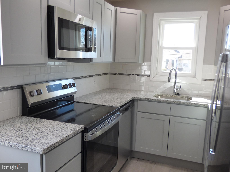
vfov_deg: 44.2
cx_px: 115
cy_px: 86
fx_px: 213
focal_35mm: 32
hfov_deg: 56.8
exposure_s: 1/100
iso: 250
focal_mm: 5.53
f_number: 3.3
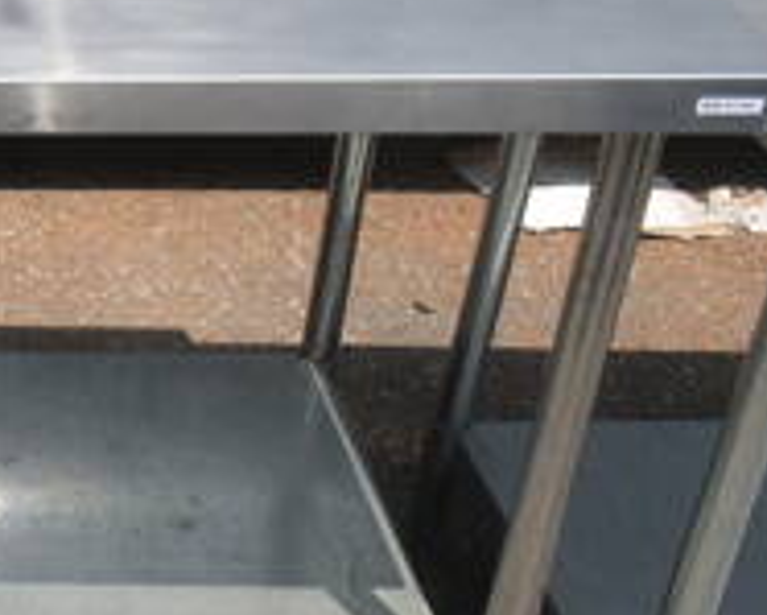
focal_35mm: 83
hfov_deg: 19.7
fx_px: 1885
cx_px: -416
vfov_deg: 18.5
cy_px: 347
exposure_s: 1/320
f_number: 8
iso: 100
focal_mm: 18
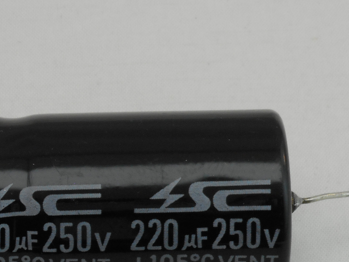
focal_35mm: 254
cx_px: 142
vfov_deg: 5.8
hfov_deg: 7.8
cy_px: 239
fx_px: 2561
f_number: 5.6
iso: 180
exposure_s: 1/60
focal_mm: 15.9
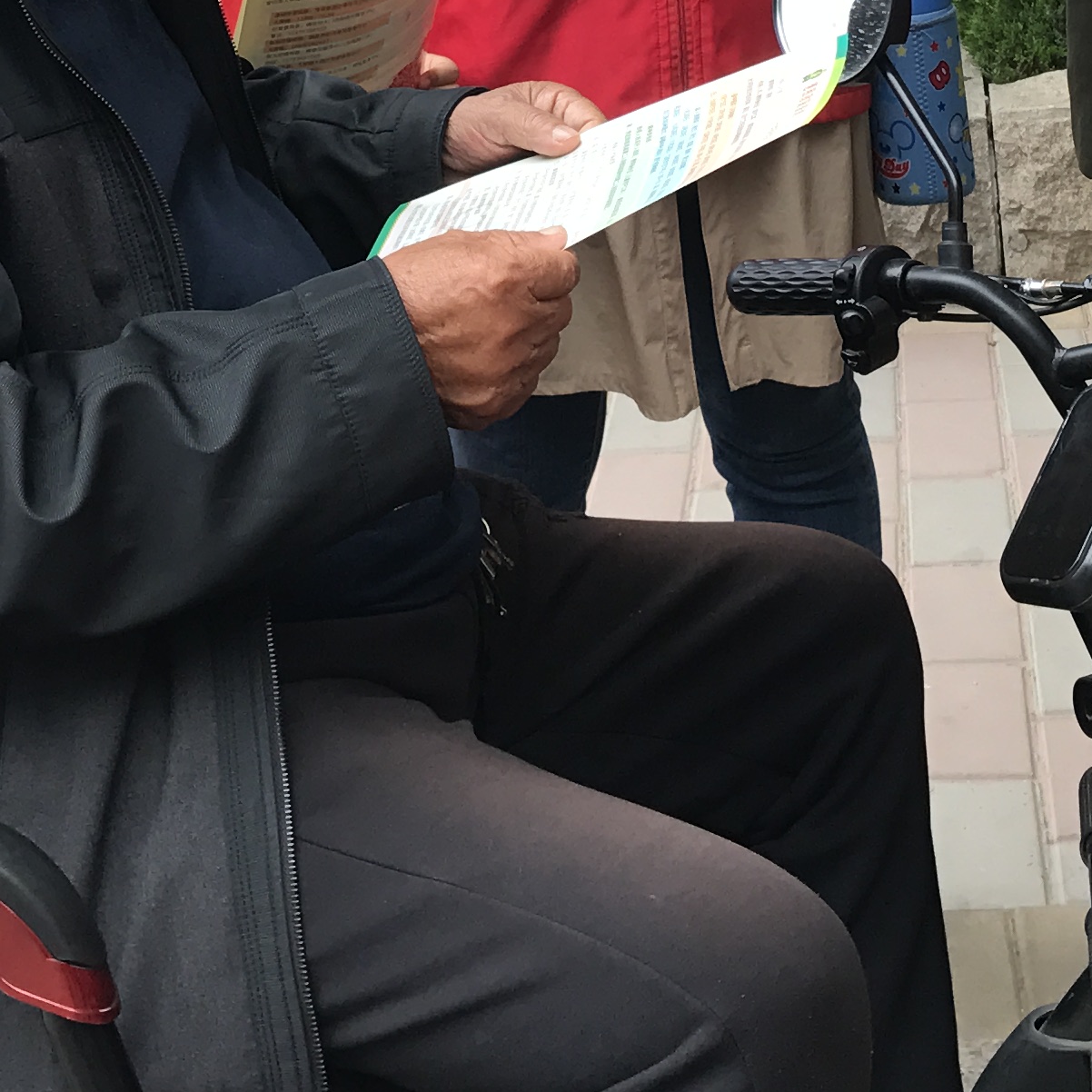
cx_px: 625
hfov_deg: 20.9
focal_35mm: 83
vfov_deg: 19.5
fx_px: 2962
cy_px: -256
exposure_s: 1/247
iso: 20
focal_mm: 3.99
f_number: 1.8
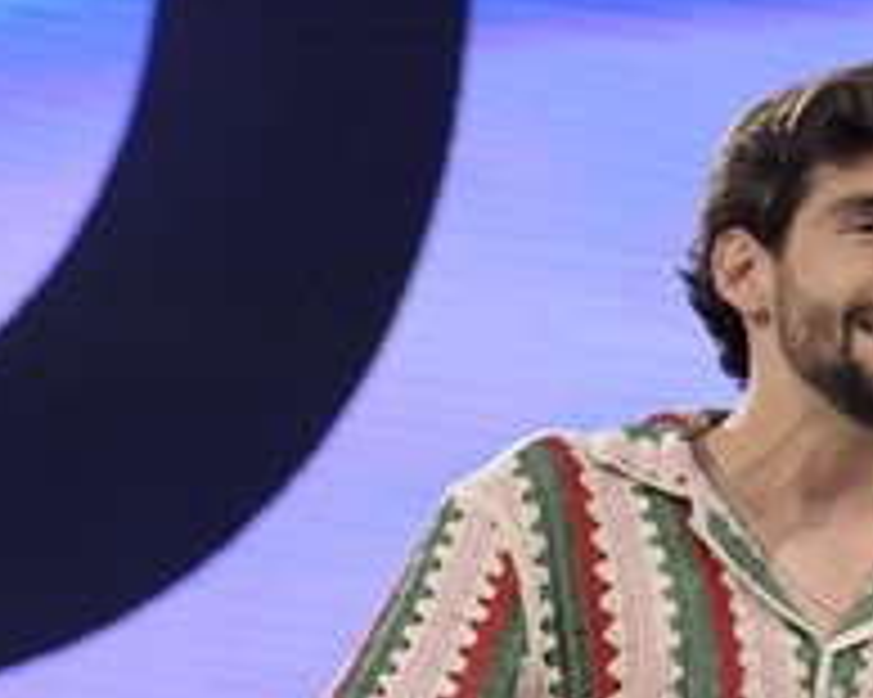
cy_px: 621
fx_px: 11259
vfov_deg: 3.5
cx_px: 844
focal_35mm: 436
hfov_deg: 4.4
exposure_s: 1/1600
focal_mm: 200
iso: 4000
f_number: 6.3
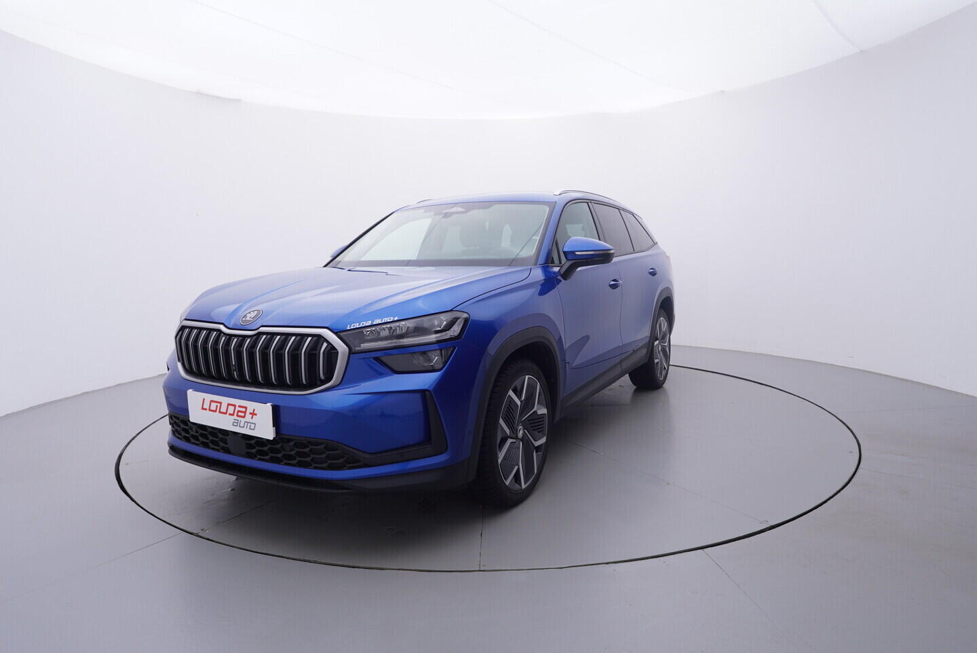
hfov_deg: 77.3
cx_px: 488
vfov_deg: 56.2
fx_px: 611
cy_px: 326
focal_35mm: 22
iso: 200
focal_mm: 15
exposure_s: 1/80
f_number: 5
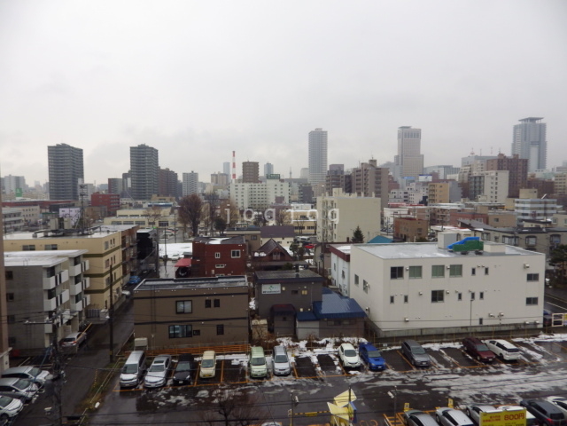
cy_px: 213
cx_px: 284
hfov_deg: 76.4
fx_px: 360
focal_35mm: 22
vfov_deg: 61.1
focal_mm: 4
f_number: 3.1
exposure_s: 1/320
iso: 100
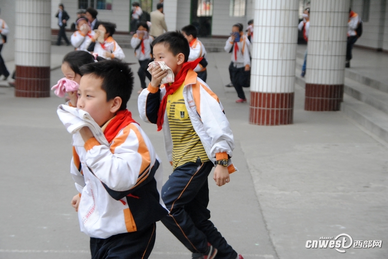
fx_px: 1052
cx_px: 194
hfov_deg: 20.9
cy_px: 130
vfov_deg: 14.1
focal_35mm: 98
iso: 800
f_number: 6.3
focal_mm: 65
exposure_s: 1/640
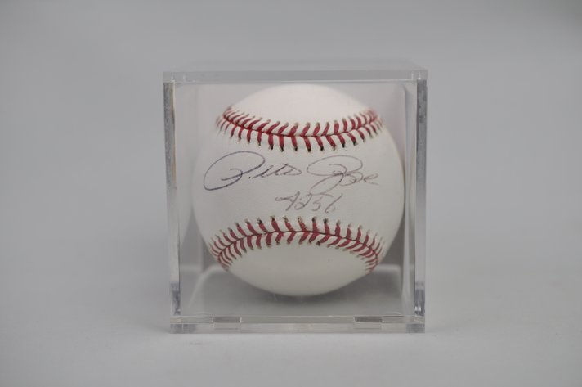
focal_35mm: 60
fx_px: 969
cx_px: 291
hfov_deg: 33.4
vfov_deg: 22.6
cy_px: 194
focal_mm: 40
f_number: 5
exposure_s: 1/100
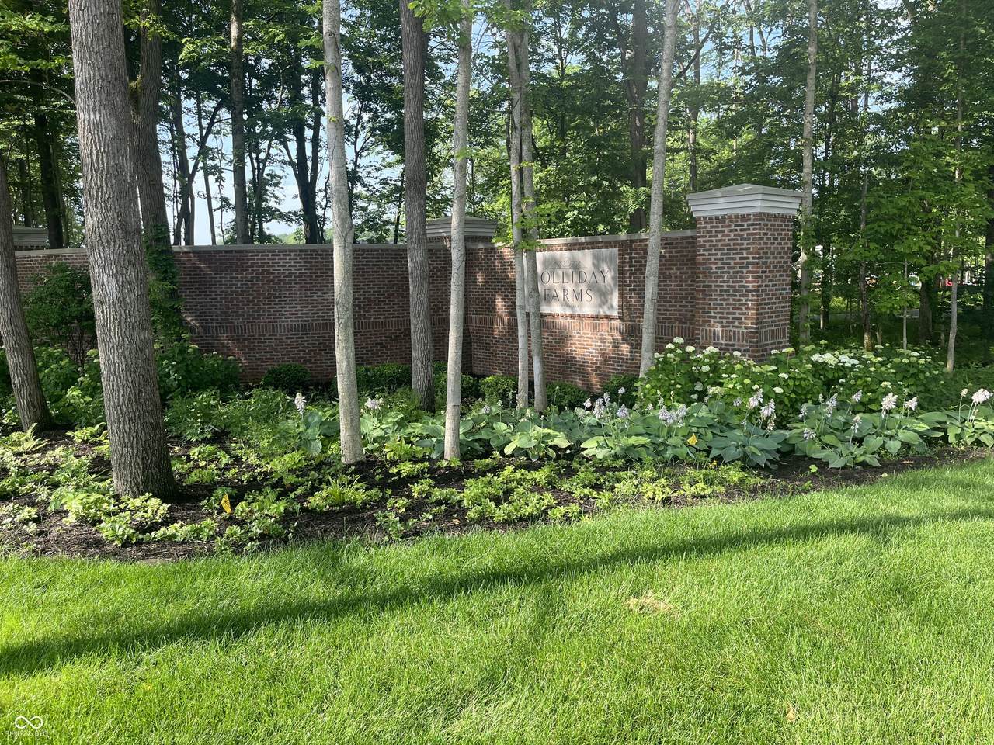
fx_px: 747
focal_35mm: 26
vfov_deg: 53.1
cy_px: 372
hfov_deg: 67.3
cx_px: 497
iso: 50
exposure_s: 1/727
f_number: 1.6
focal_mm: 5.1
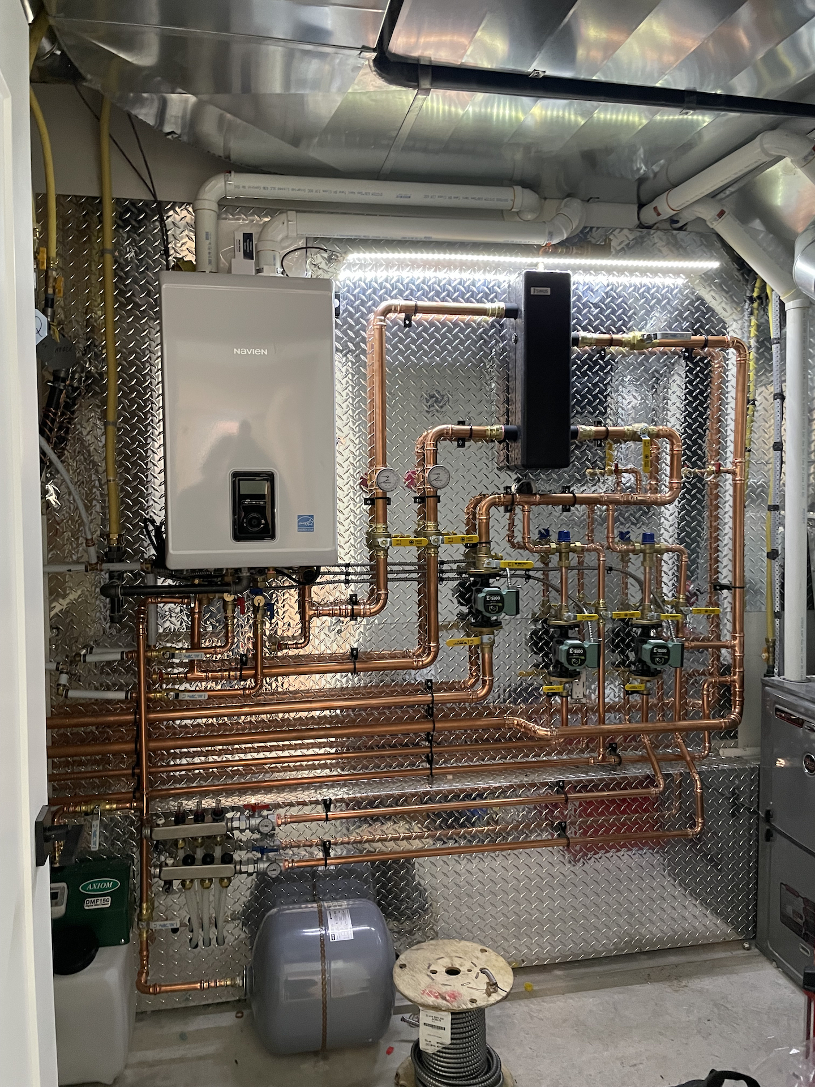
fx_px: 816
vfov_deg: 67.3
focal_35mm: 26
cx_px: 408
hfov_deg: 53.1
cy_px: 544
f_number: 1.6
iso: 500
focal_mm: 4.2
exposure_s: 1/46
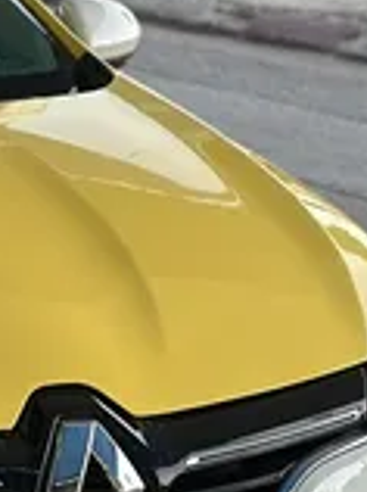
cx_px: -358
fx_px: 3104
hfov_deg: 6.6
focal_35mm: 219
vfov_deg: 9.0
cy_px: 290
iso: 160
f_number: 1.78
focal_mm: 6.86
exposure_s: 1/100
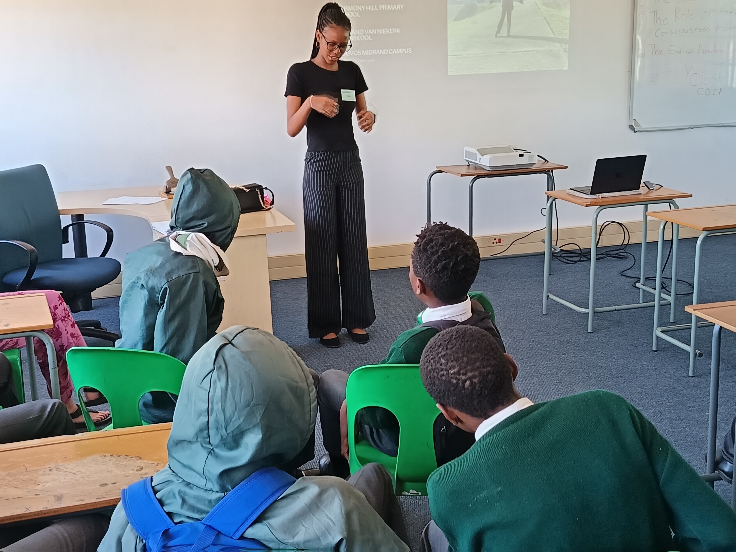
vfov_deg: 30.3
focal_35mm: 48
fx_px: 1021
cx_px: 368
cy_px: 276
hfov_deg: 39.7
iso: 467
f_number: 1.75
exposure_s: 1/50
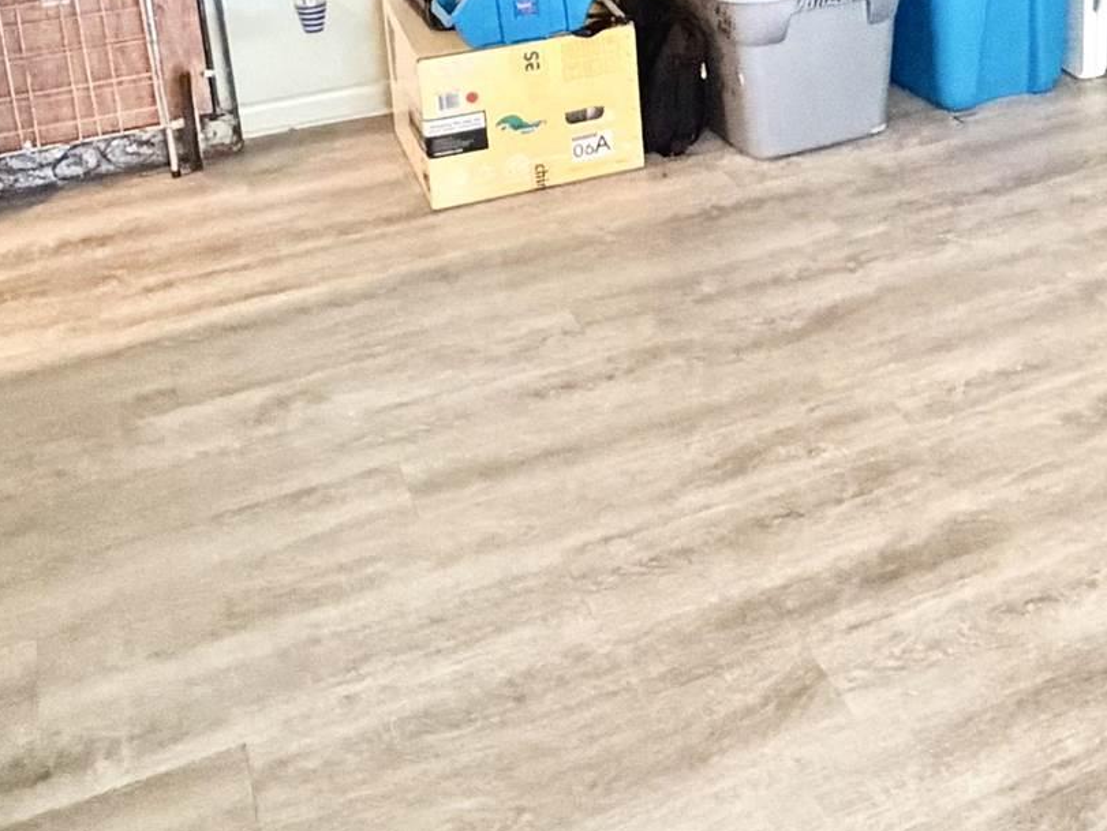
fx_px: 1696
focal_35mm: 53
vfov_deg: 25.4
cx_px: 1063
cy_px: -100
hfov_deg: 33.6
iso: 1250
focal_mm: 2.22
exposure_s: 1/60
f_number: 2.2
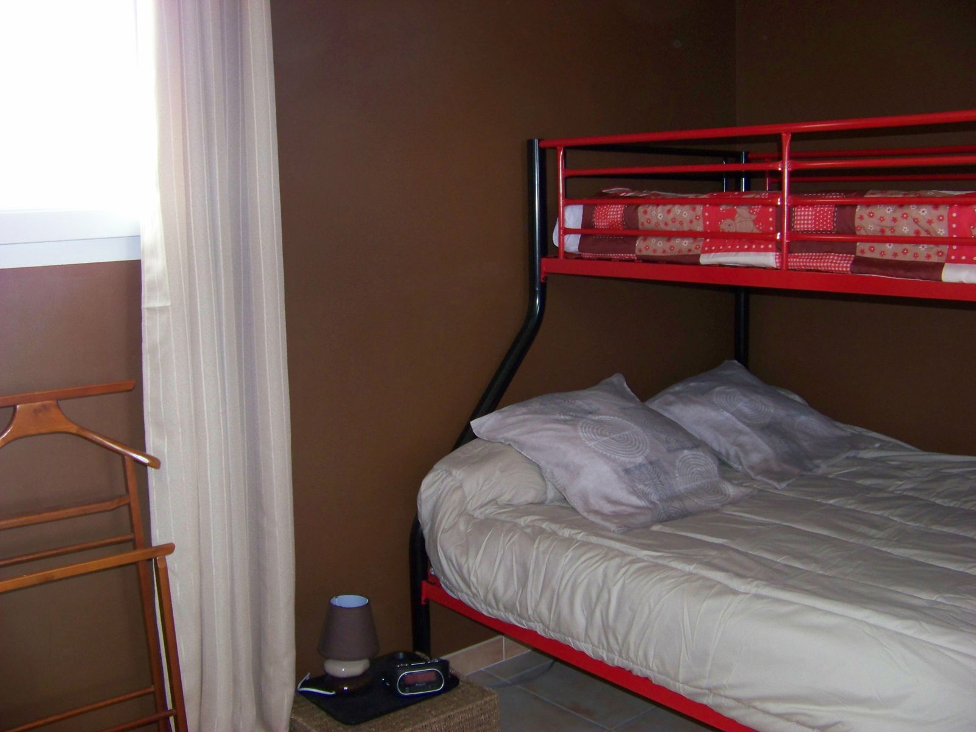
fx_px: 1015
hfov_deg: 51.4
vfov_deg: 39.7
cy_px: 366
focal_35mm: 36
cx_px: 488
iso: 200
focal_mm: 5.85
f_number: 2.8
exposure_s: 1/30
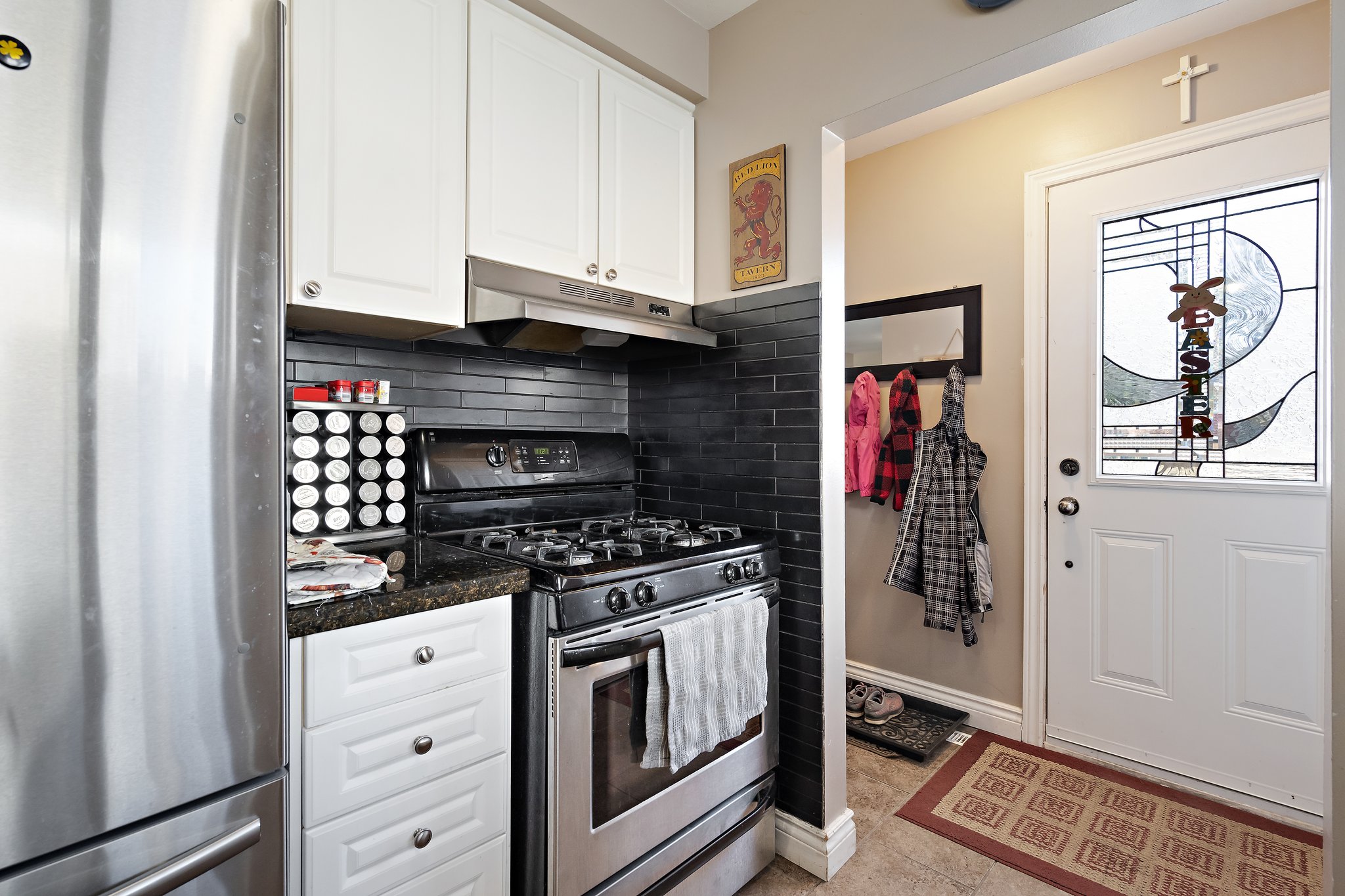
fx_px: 598
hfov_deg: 96.7
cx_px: 672
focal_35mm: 16
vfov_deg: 73.7
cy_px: 448
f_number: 8
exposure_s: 1/8
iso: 1600
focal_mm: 16
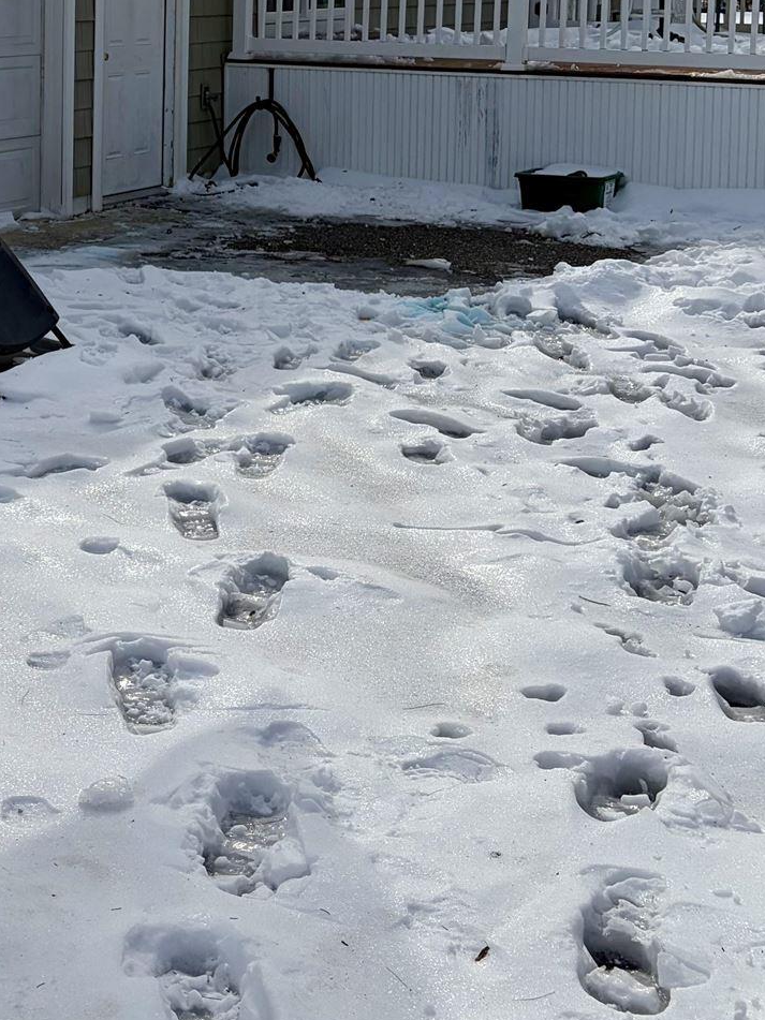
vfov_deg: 29.6
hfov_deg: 22.5
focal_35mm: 63
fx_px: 1857
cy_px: 134
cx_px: 14
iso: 50
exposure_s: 1/5814
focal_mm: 5.96
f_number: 1.6
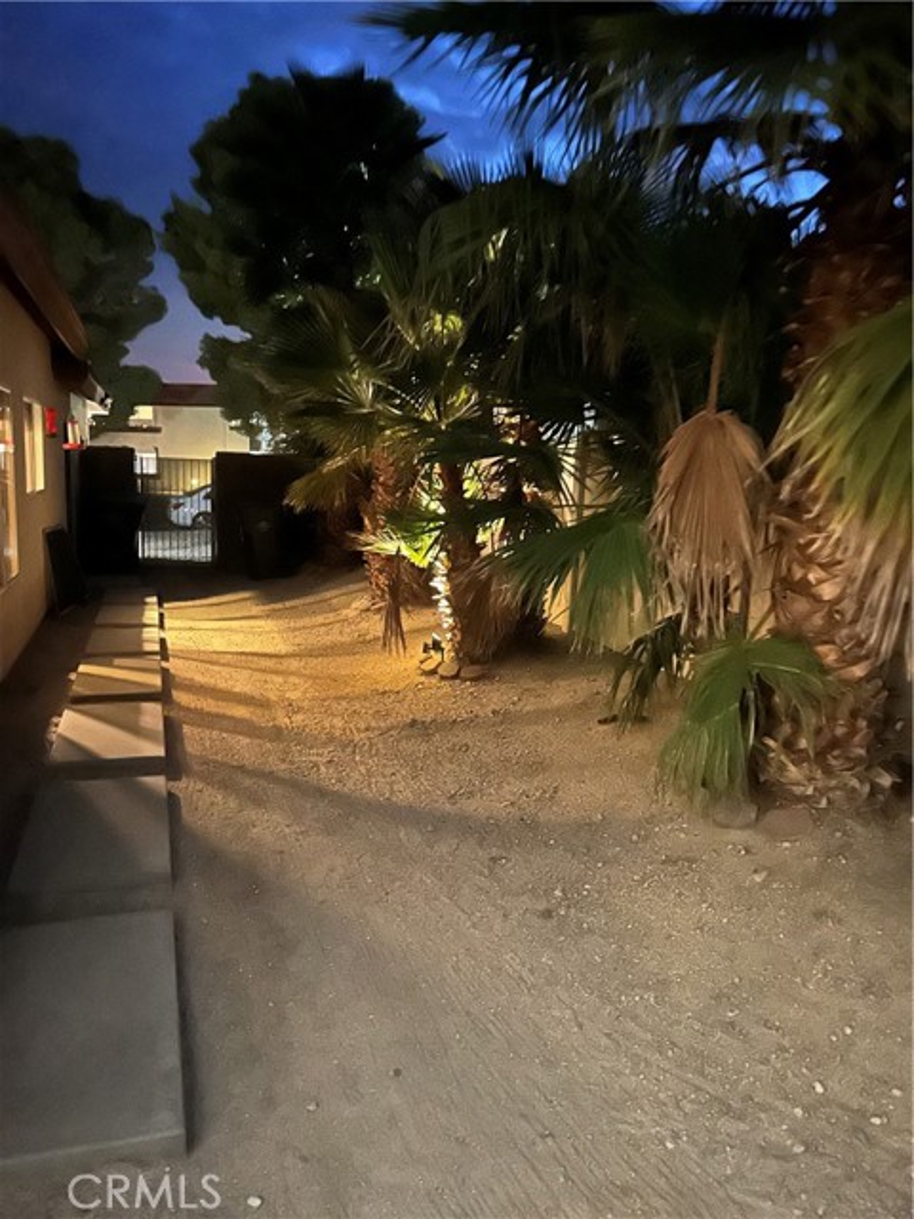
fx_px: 915
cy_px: 610
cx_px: 457
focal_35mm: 26
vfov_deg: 67.3
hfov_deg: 53.1
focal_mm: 5.7
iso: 1600
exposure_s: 1/2
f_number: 1.5
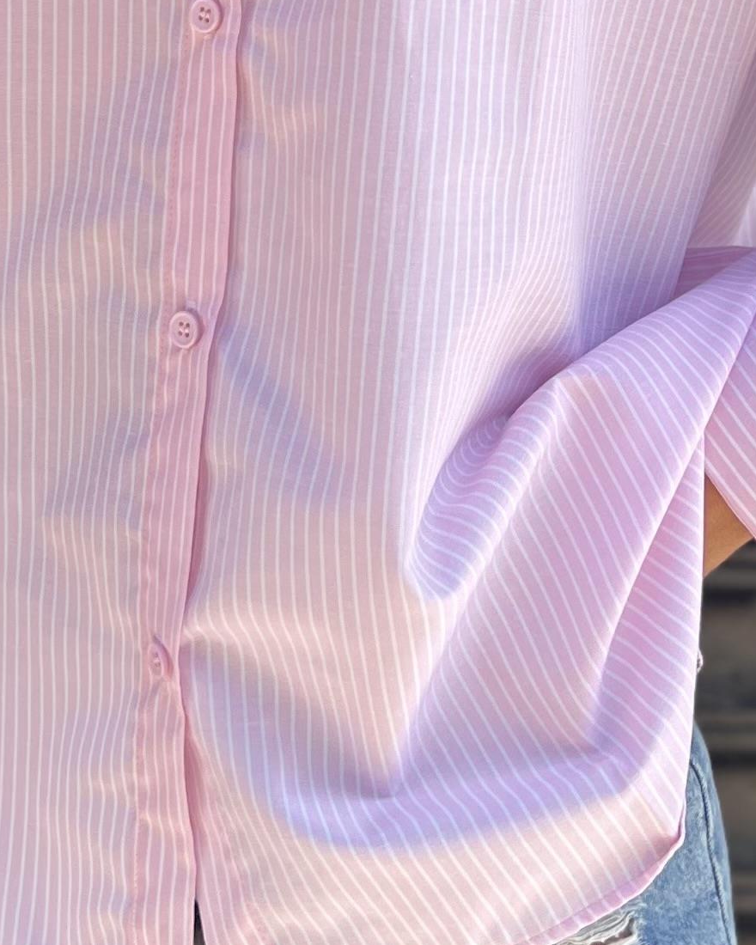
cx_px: 306
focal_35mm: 93
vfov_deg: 19.1
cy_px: -280
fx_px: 2601
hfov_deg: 16.5
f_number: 1.5
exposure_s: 1/808
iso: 50
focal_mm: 5.7
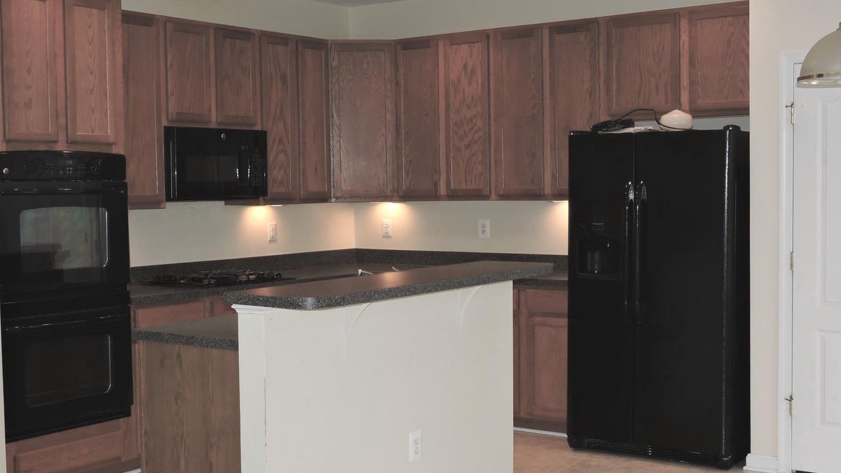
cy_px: 249
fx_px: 1160
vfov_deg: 23.1
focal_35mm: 52
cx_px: 399
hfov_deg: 39.9
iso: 200
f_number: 4
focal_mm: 8.1
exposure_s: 1/30
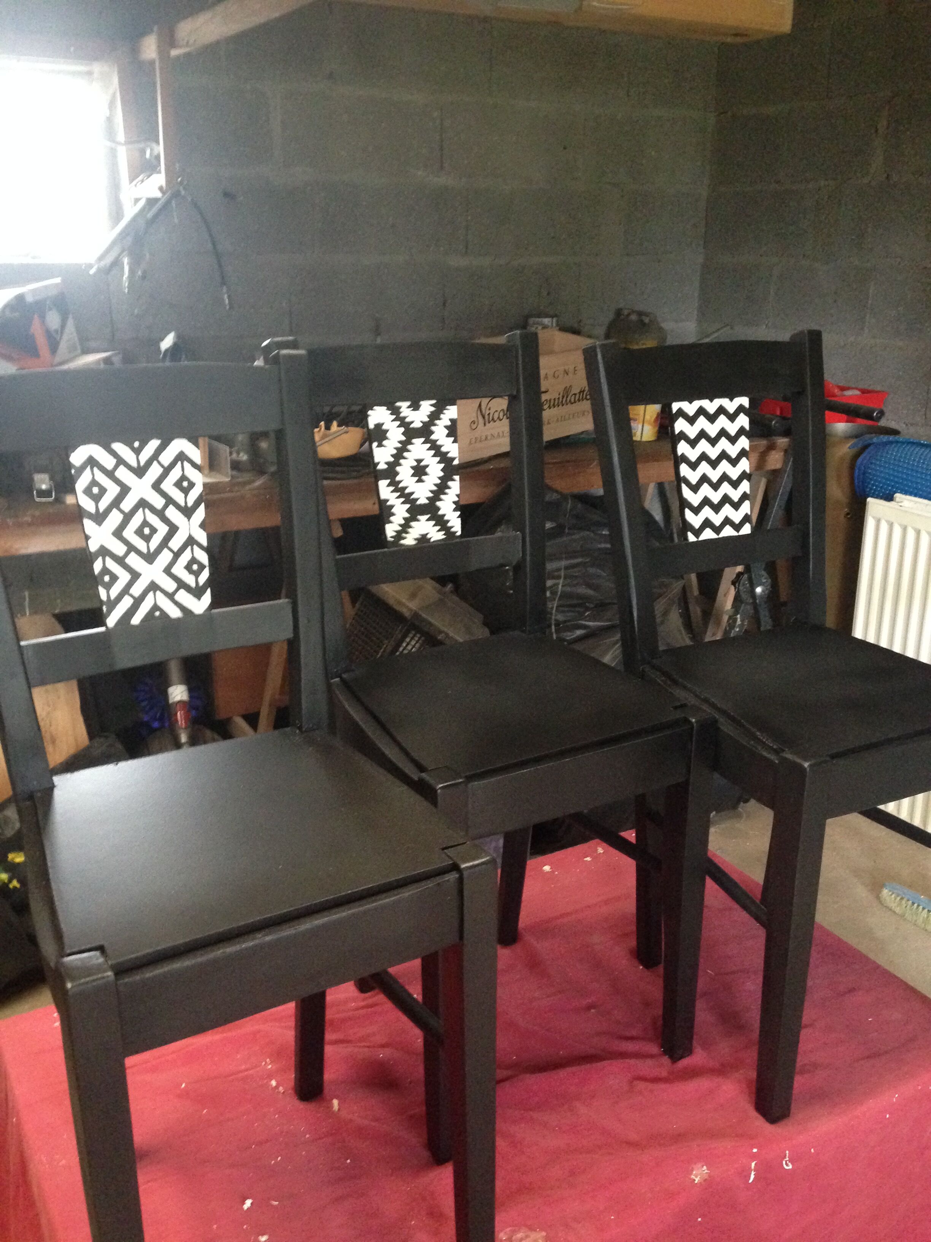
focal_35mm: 33
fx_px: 1183
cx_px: 466
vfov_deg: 55.4
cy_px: 621
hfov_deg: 42.9
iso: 500
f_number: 2.4
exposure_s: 1/15
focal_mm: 4.12
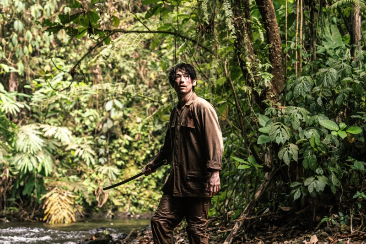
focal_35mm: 97
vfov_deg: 14.1
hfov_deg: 21.0
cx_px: 183
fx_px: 986
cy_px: 122
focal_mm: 65
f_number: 2.8
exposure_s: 1/200
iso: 3200
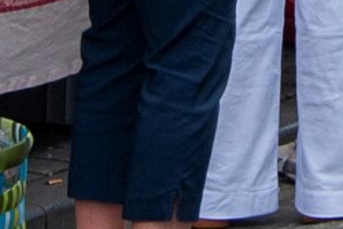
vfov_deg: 4.3
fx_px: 2898
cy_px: -511
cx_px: 814
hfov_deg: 6.5
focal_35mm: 304
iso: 320
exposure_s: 1/320
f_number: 9
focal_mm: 38
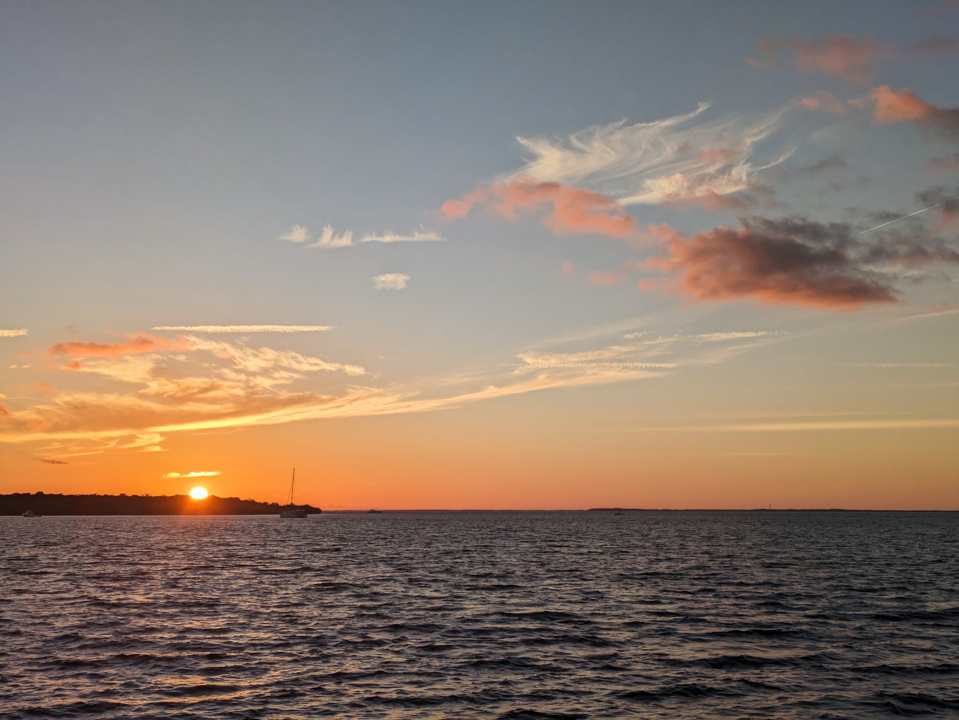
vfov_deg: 28.6
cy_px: 360
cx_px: 480
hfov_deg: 37.5
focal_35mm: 51
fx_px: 1413
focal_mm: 5.43
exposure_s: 1/3279
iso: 45
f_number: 1.89
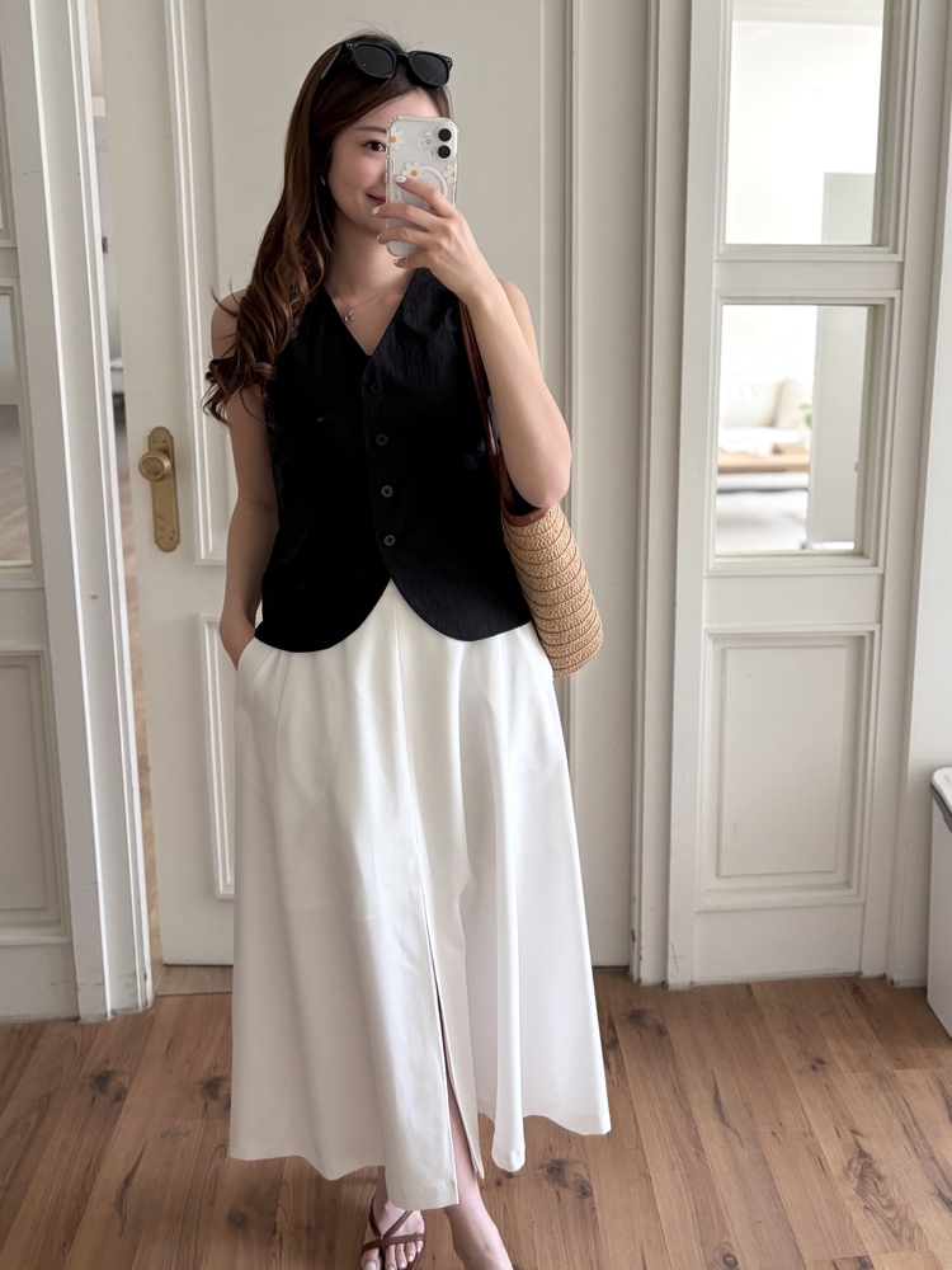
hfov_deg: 53.1
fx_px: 953
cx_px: 476
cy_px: 635
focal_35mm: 26
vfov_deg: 67.3
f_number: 1.6
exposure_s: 1/122
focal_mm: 5.96
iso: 100
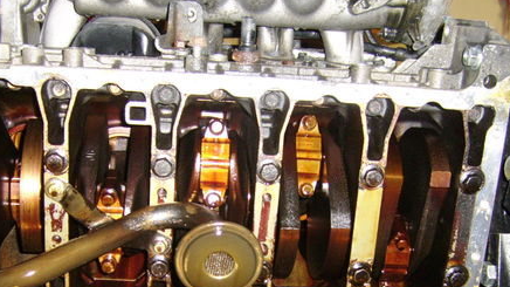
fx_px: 757
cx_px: 219
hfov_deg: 37.2
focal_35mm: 56
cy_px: 220
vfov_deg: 21.2
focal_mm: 5.95
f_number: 2.8
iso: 218
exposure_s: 1/30
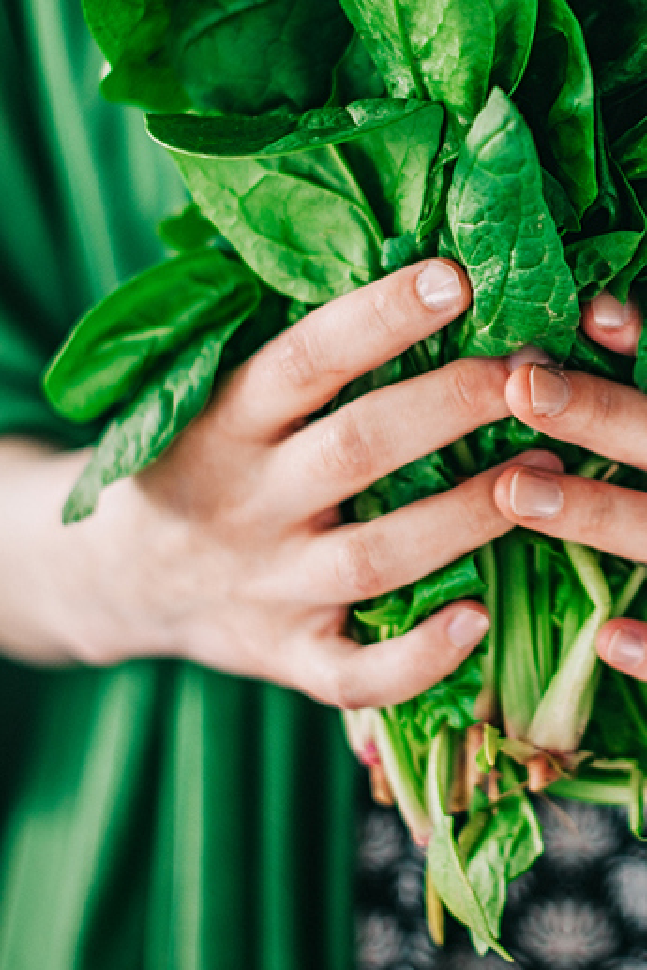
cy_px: 313
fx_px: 3125
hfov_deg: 11.7
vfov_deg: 17.6
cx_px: 576
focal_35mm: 116
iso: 100
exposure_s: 1/100
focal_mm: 50
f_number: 2.2
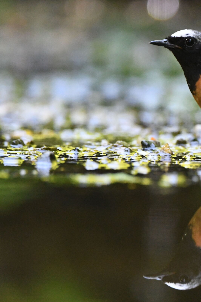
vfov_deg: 1.8
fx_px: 9436
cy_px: 151
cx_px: 208
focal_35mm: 1127
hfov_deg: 1.2
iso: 8000
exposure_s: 1/320
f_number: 5.6
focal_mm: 500
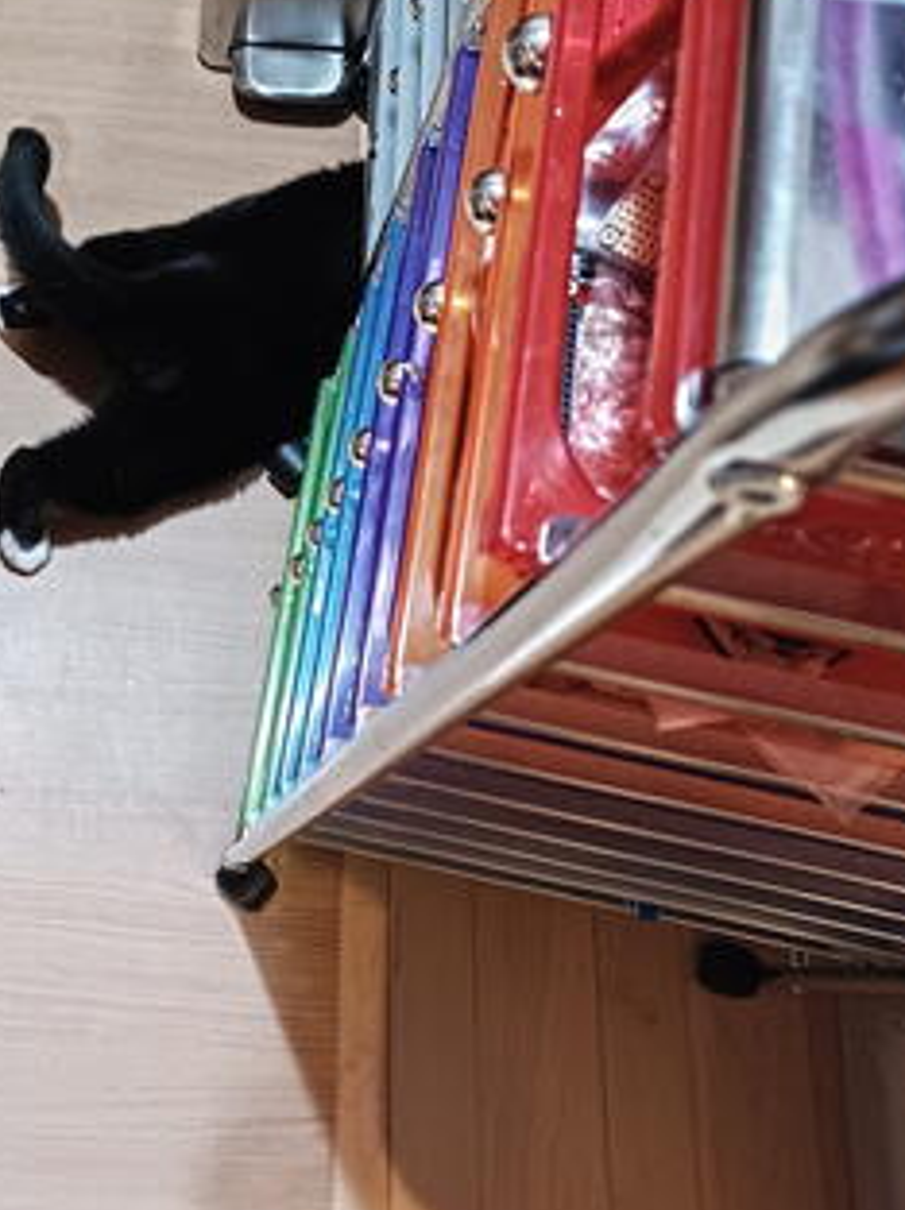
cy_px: 445
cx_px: 203
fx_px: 1397
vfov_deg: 46.4
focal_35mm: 40
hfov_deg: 34.9
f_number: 1.8
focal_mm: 4.6
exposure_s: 1/17
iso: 1250
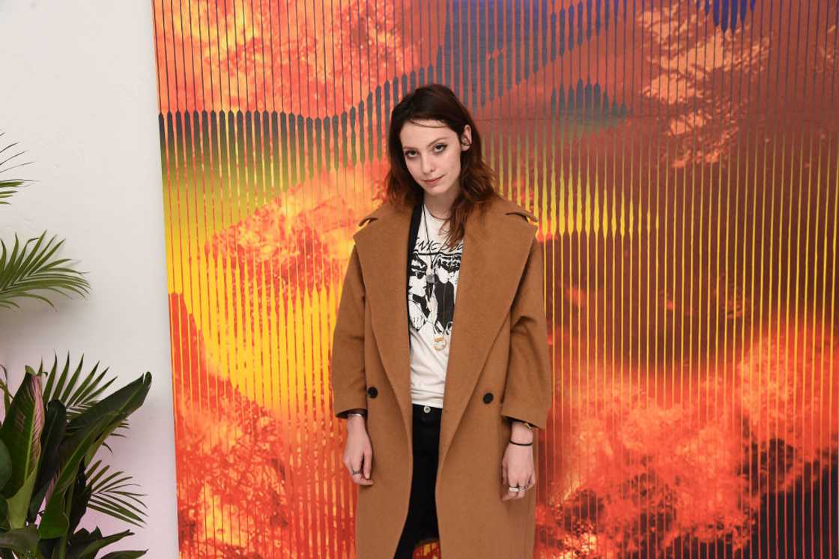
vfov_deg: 35.0
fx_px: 885
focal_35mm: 38
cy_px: 280
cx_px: 420
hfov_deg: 50.7
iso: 2000
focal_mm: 38
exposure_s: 1/125
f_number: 6.3
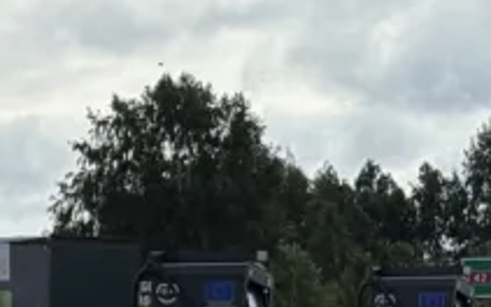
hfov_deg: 7.5
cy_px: 519
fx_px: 3587
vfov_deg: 4.9
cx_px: -465
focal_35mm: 268
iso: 32
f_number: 1.6
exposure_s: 1/4630
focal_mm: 5.96
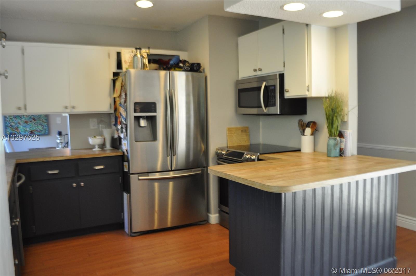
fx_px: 312
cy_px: 138
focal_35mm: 27
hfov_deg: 67.5
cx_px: 208
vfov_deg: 47.8
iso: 720
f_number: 4
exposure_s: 1/60
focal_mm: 18
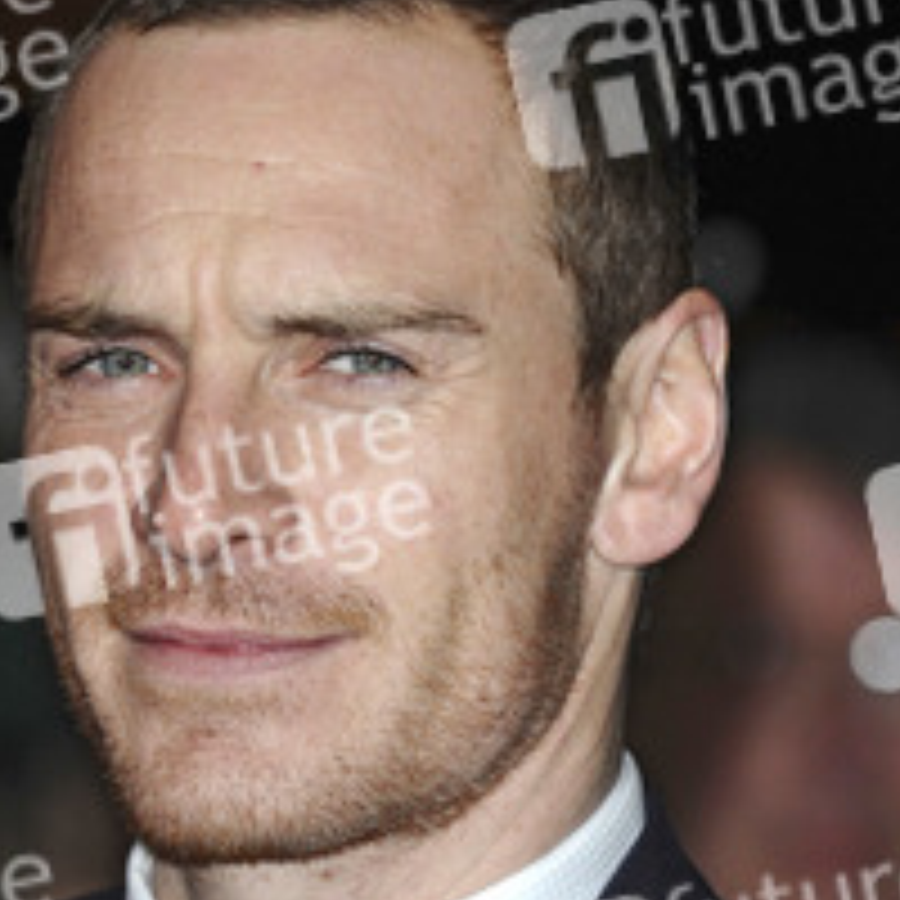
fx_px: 13144
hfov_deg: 3.9
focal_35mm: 447
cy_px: 738
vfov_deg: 3.9
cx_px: 331
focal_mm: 175
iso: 640
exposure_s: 1/250
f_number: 4.5
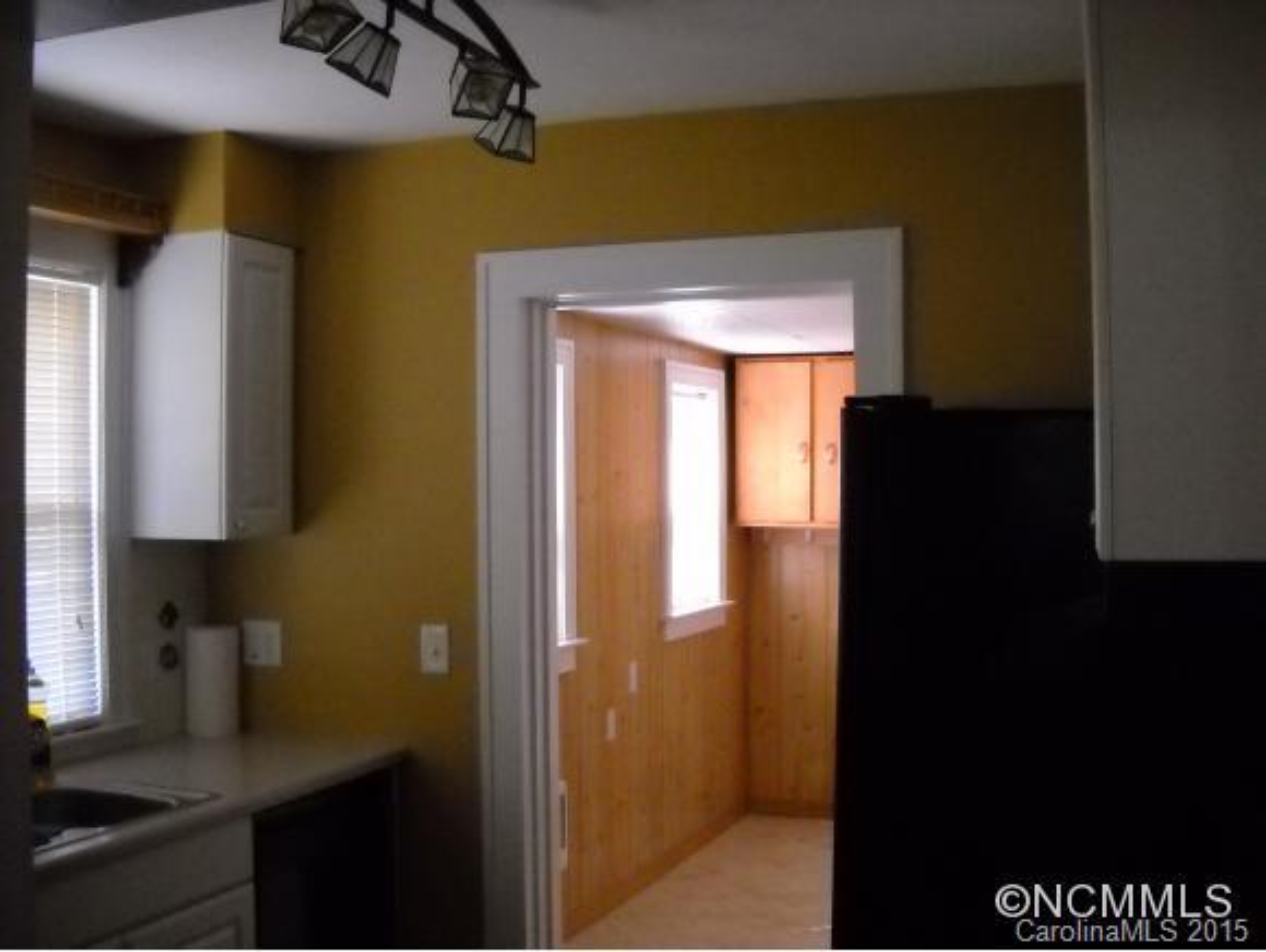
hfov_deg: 45.7
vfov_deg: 35.2
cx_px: 633
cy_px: 476
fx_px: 1501
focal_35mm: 41
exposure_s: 1/91
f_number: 3.1
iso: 800
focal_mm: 6.72
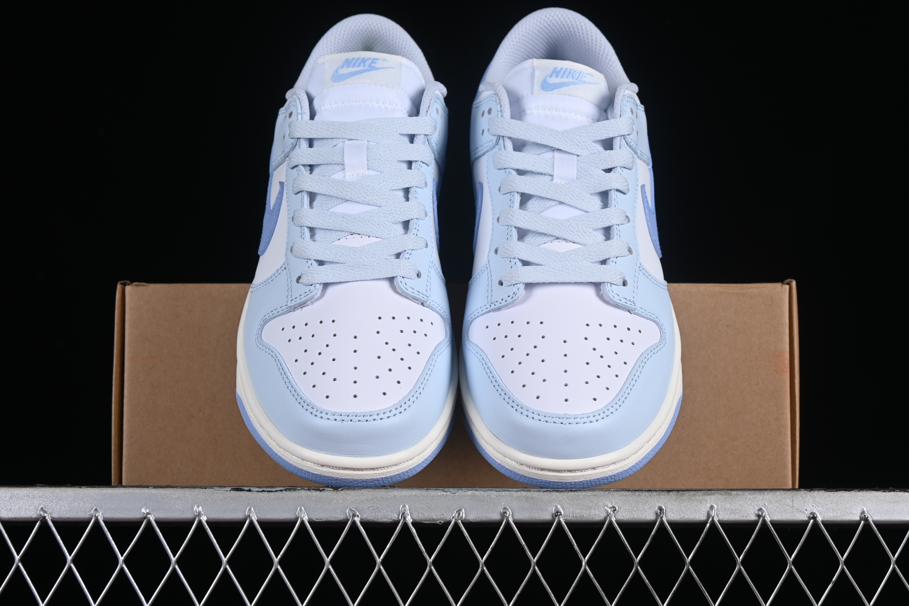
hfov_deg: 27.0
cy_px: 303
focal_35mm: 75
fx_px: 1894
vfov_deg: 18.2
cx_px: 454
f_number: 8
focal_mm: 50
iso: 160
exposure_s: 1/80
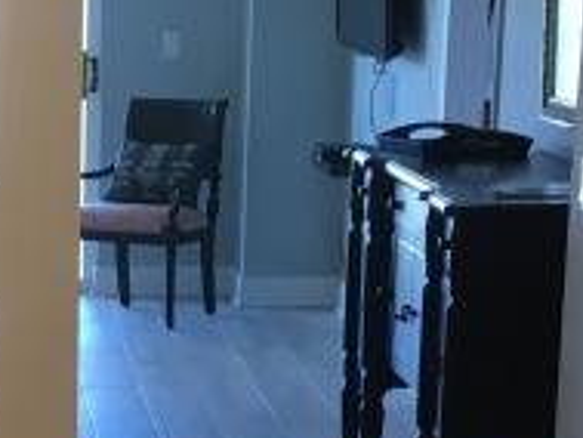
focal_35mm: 157
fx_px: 2646
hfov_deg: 12.0
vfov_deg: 9.2
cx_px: -296
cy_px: 632
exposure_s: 1/30
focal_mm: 4.15
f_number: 2.2
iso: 50
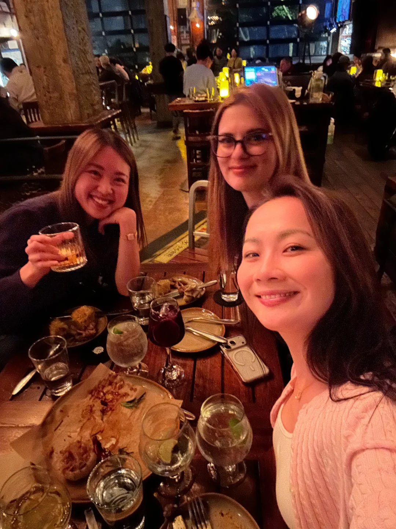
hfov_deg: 58.9
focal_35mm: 23
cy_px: 264
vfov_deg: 73.9
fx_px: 351
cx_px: 198
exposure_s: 1/8
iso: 1250
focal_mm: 2.69
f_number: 1.9
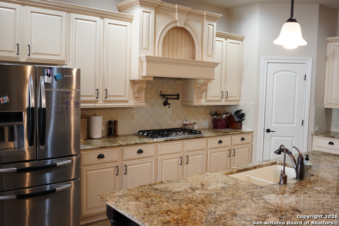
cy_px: 113
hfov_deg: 54.4
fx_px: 330
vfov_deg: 37.9
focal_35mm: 35
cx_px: 170
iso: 1000
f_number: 2.8
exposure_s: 1/100
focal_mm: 35
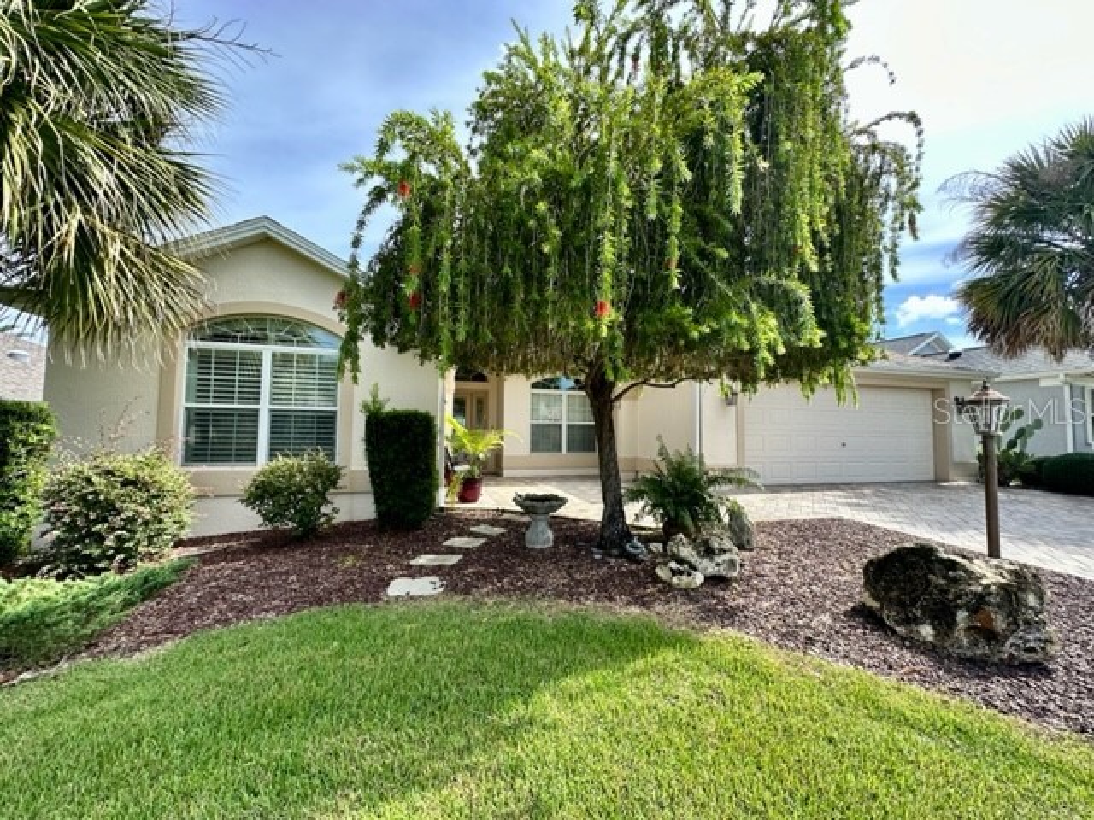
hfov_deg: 102.1
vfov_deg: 85.7
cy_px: 410
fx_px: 442
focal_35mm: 14
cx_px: 547
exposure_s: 1/587
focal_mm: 2.22
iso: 40
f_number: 2.2
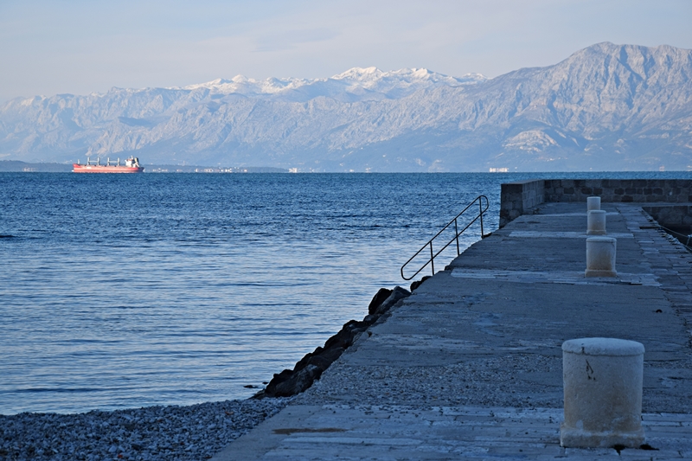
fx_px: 2162
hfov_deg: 18.2
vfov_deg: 12.2
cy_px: 230
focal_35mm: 112
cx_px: 346
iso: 200
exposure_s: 1/640
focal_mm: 75
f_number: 6.3
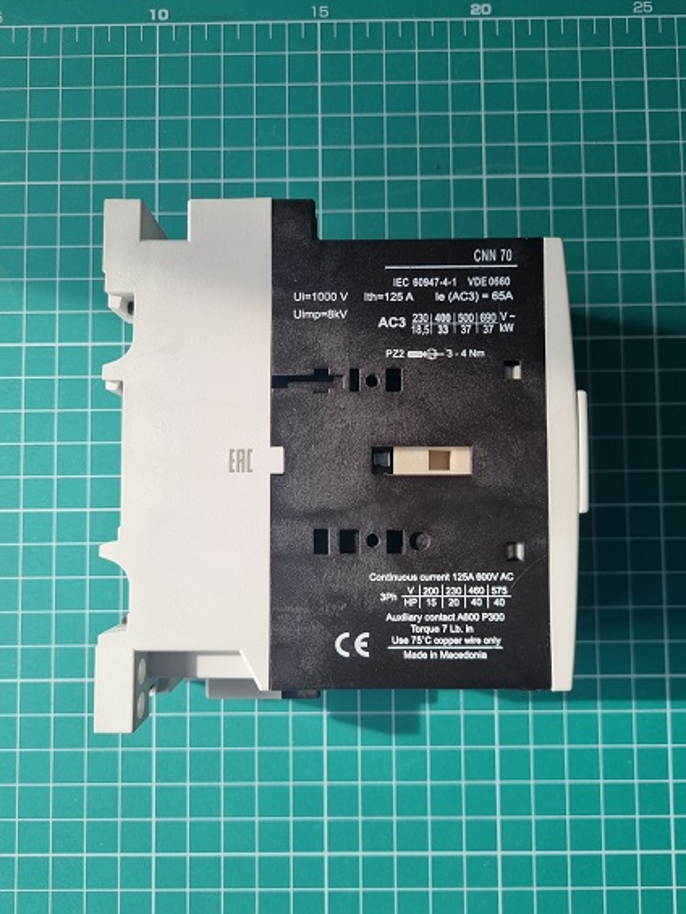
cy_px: 457
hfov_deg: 53.1
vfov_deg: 67.3
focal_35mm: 26
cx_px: 343
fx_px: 687
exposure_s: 1/222
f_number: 1.8
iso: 50
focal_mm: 5.4
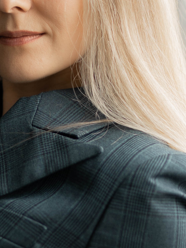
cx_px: 8
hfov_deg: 7.0
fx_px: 1505
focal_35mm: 210
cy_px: 115
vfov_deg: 9.4
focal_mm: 50
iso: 200
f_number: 1.4
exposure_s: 1/640
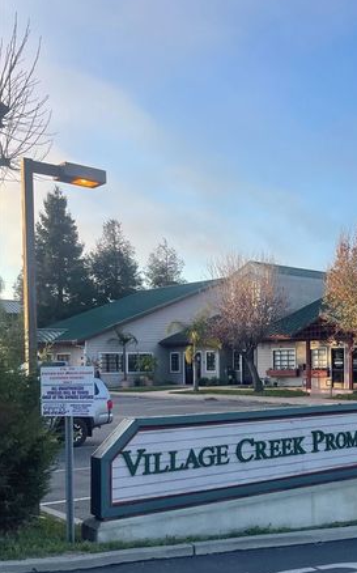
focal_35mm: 42
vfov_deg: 46.7
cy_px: 367
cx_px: 324
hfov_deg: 29.2
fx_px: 655
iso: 32
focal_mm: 4.2
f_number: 1.6
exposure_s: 1/842
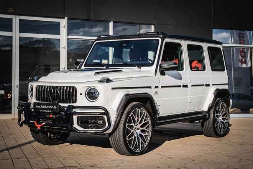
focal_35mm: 58
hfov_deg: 34.5
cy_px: 84
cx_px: 126
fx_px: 408
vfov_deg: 23.4
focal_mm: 58
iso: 640
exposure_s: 1/800
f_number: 6.3
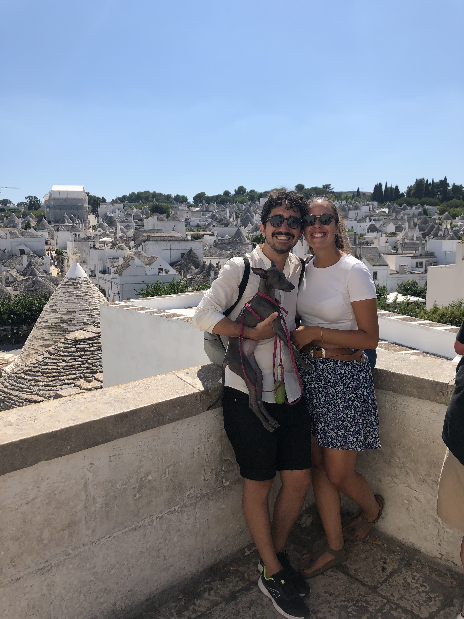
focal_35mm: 28
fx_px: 500
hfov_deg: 49.7
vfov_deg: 63.4
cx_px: 232
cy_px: 310
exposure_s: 1/2525
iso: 20
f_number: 1.8
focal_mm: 4
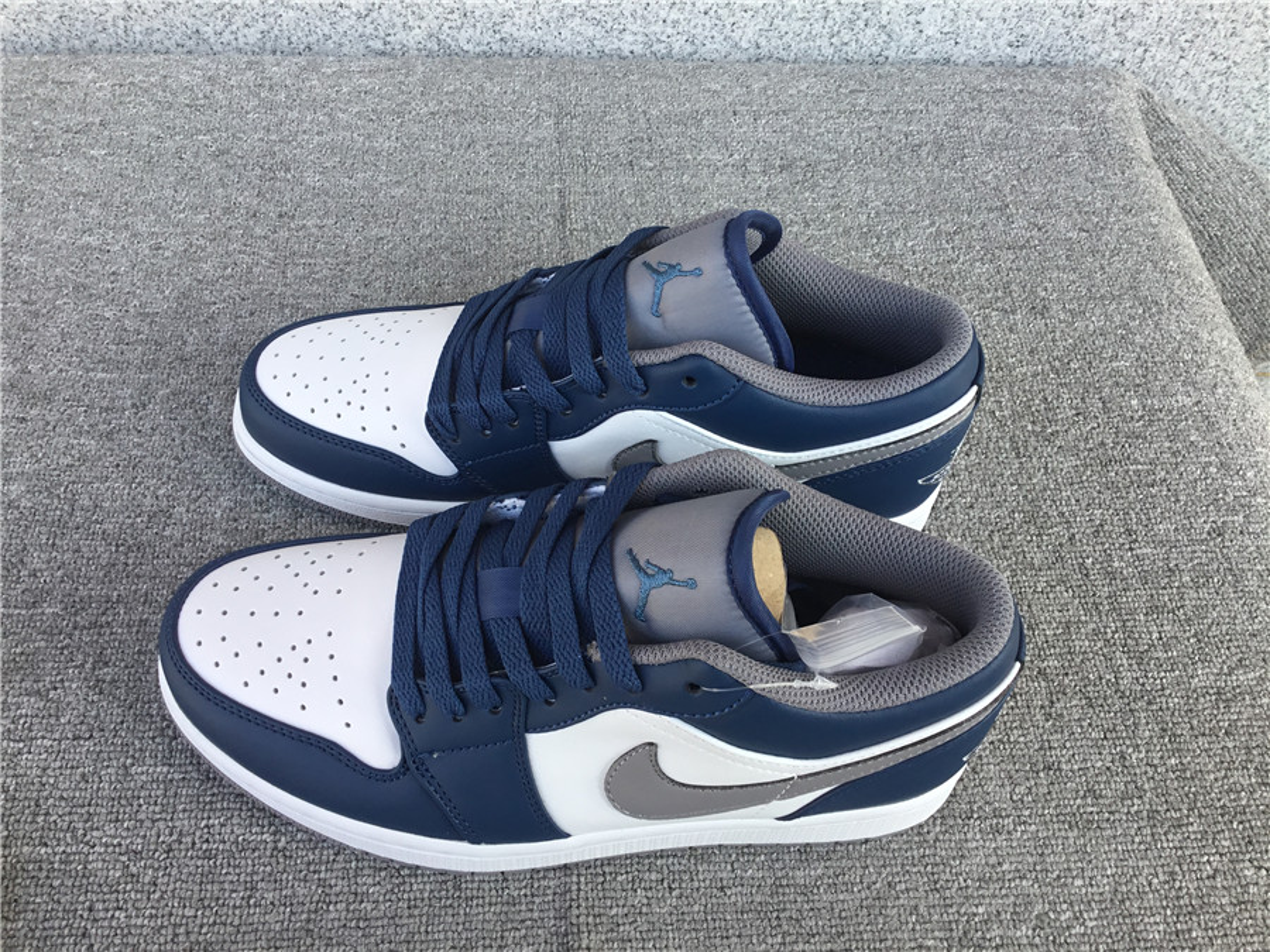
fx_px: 1137
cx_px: 635
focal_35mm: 31
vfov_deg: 45.4
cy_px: 476
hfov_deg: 58.4
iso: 25
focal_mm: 3.3
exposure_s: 1/149
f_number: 2.4
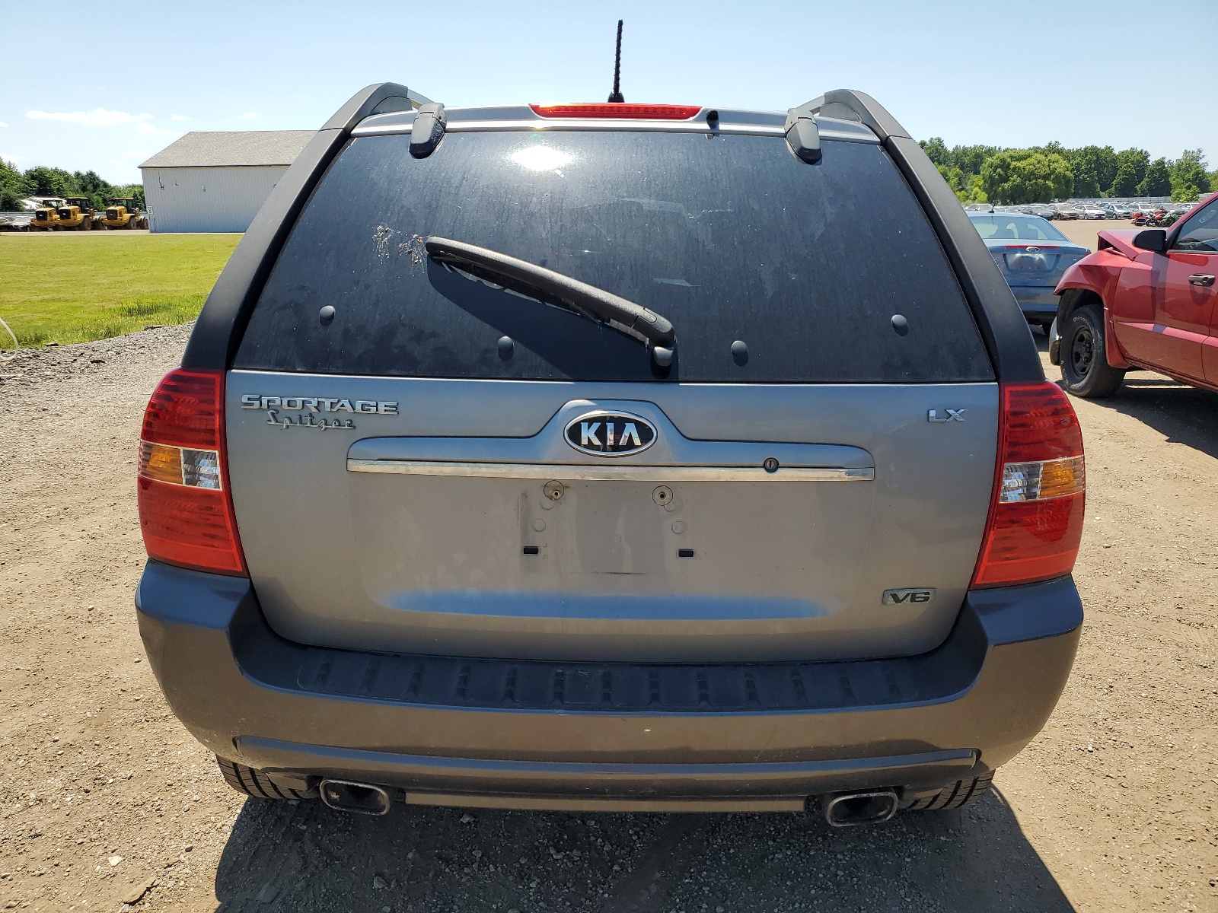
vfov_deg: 53.1
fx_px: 915
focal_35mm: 26
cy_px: 456
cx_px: 609
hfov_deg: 67.3
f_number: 1.5
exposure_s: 1/2500
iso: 50
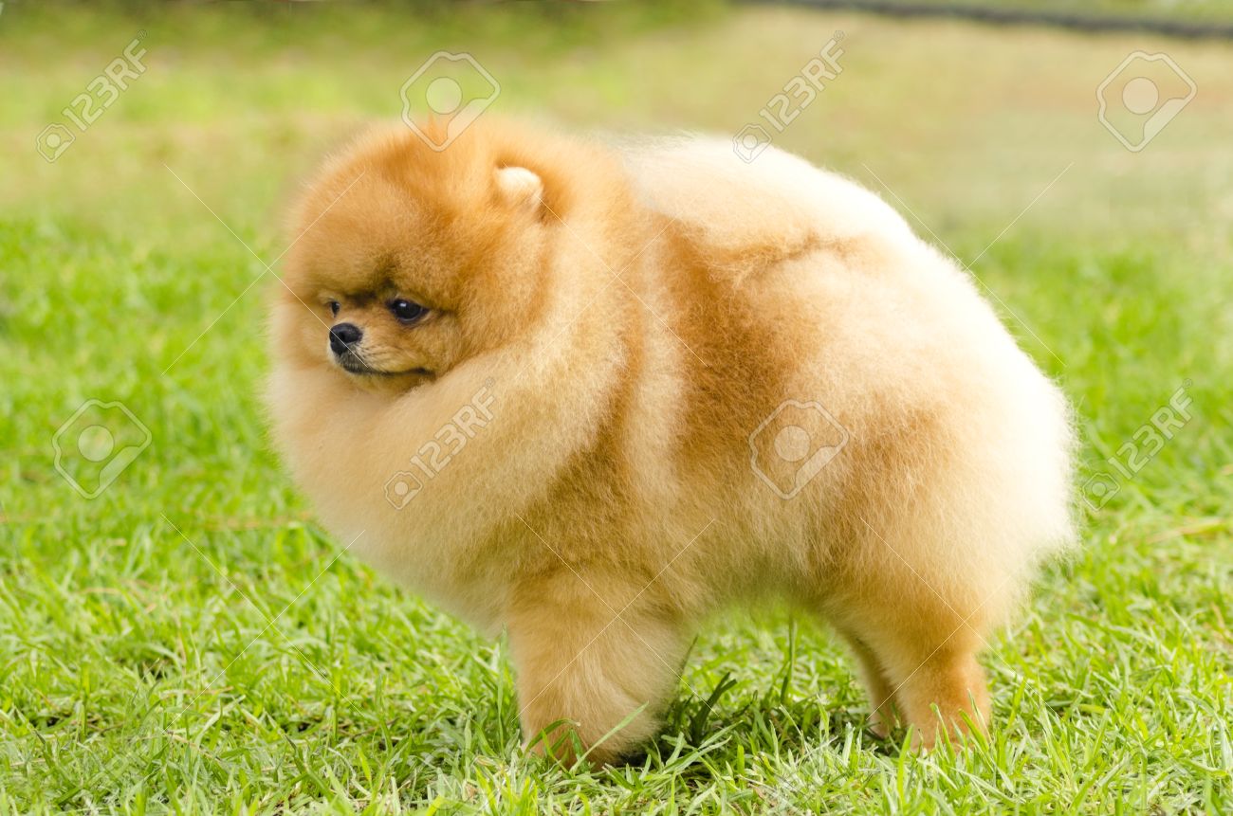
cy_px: 408
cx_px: 616
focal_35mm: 147
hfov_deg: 14.0
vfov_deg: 9.3
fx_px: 5024
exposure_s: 1/200
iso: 400
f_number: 5
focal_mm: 98
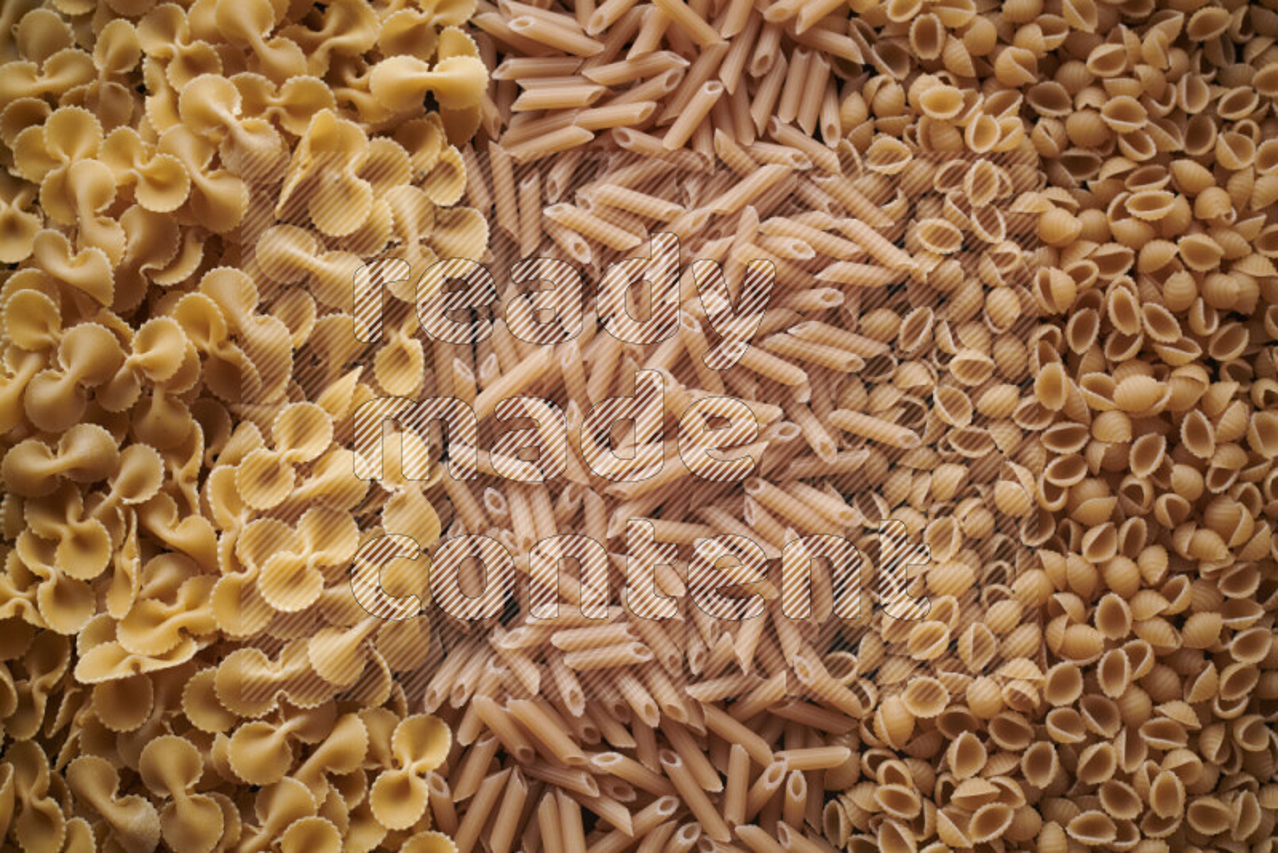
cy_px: 426
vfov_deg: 27.0
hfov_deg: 39.6
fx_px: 1776
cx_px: 639
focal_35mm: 50
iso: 160
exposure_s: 1/100
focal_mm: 50
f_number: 8
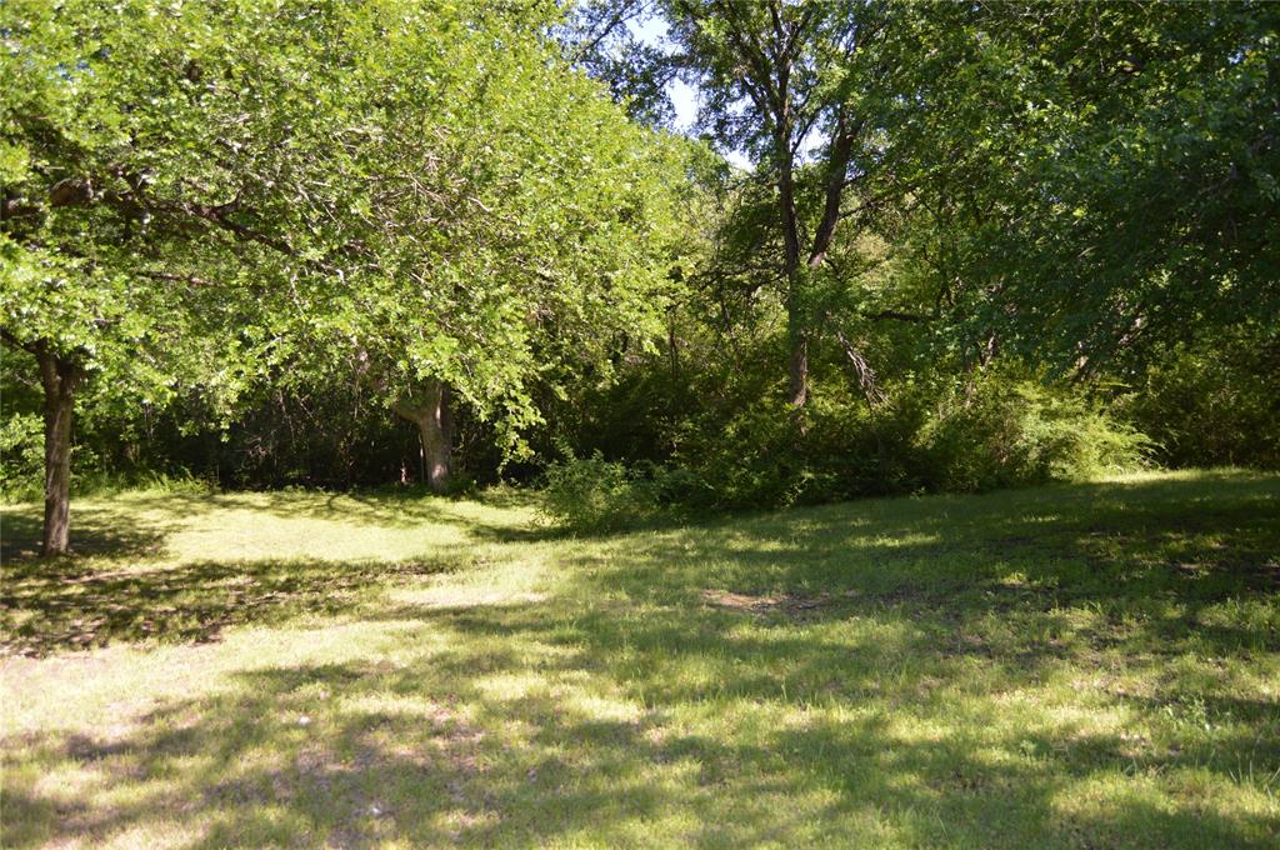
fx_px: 959
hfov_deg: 67.4
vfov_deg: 47.8
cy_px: 425
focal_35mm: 27
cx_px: 640
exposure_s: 1/200
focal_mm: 18
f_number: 4.5
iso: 100
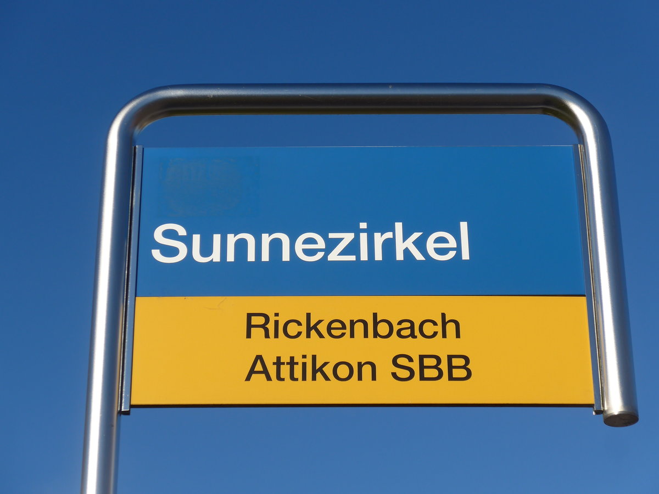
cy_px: 247
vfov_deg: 16.4
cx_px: 330
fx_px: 1713
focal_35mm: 90
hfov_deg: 21.8
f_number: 4.6
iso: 80
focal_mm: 18
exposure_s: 1/800
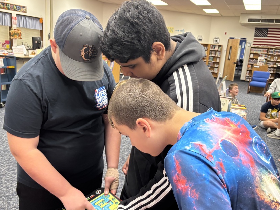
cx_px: 127
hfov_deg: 56.7
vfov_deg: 44.2
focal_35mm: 32
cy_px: 109
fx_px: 259
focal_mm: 5.96
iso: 160
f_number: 1.6
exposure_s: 1/60
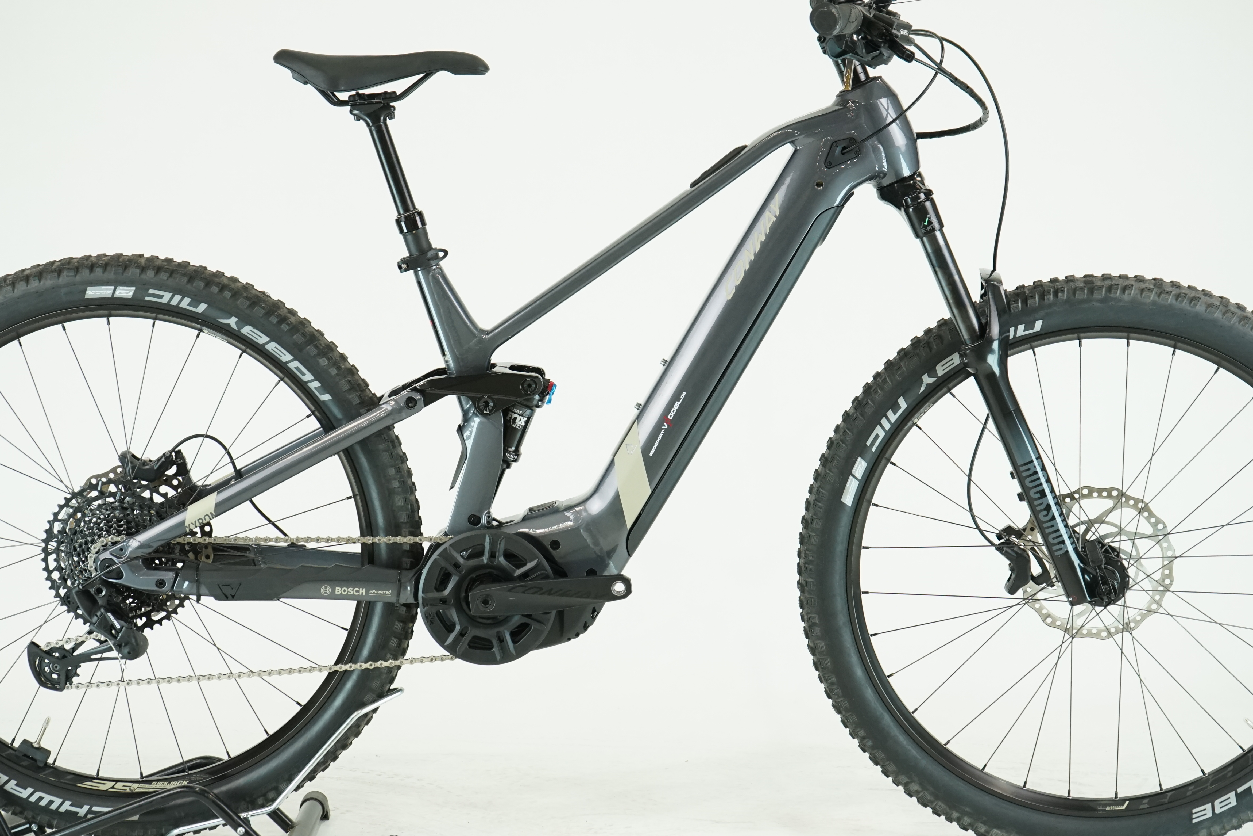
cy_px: 378
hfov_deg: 31.4
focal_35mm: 64
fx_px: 2227
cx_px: 620
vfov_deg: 21.2
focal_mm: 50
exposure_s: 1/200
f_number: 5.6
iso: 1600
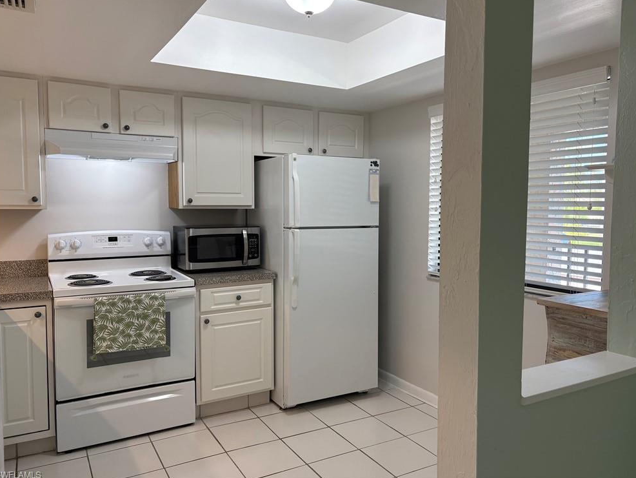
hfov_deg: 65.3
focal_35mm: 27
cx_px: 324
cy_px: 233
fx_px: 496
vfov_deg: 51.4
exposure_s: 1/150
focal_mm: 5.96
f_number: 1.6
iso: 80
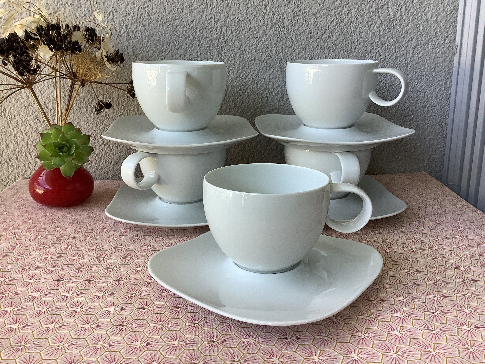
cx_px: 242
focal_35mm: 31
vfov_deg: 45.4
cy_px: 182
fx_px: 434
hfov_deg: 58.4
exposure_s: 1/100
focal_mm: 3.3
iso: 50
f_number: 2.4
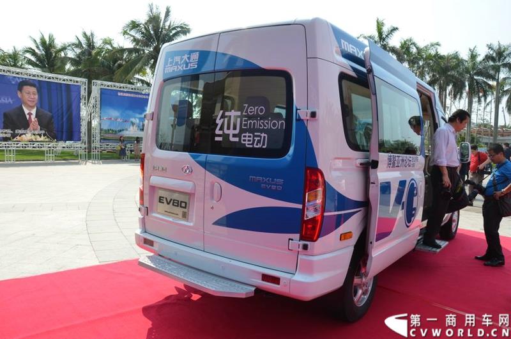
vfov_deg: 47.7
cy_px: 170
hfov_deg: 67.5
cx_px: 256
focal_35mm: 27
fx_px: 382
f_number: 8
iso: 125
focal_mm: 18
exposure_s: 1/250
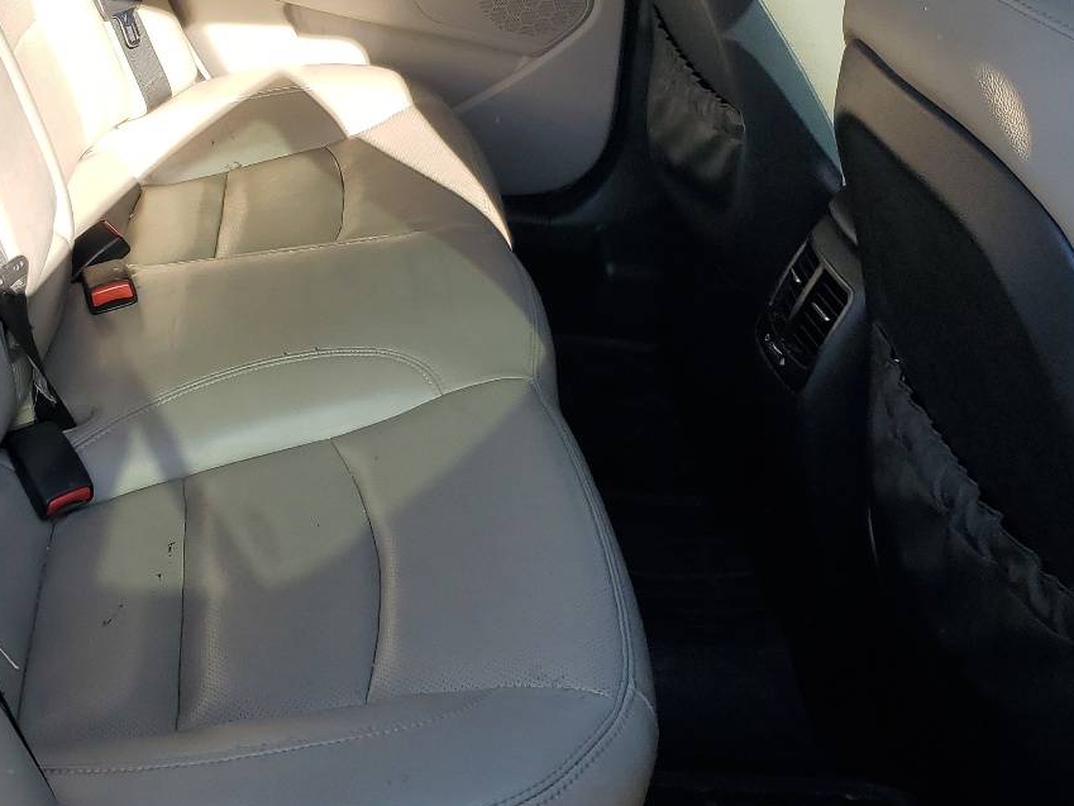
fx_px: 1520
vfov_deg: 29.3
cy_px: 223
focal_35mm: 49
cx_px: 310
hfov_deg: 38.2
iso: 50
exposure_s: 1/714
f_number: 1.5
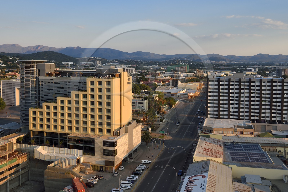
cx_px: 144
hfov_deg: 60.3
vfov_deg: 42.3
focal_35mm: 31
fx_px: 248
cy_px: 96
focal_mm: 31
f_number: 8
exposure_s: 1/250
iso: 200
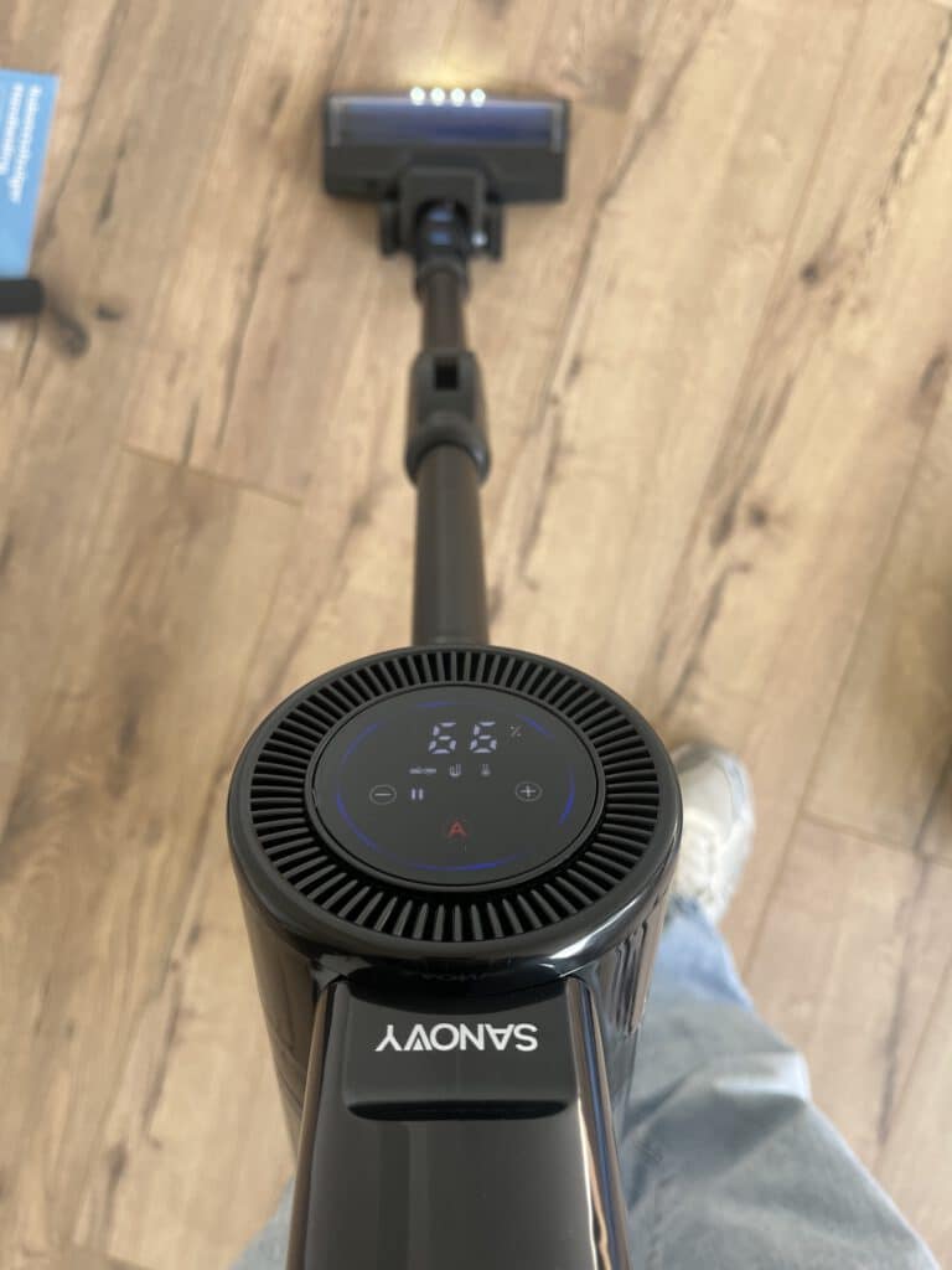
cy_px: 635
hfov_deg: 53.1
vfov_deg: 67.3
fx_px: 953
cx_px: 476
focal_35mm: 26
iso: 50
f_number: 1.6
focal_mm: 5.1
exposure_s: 1/122
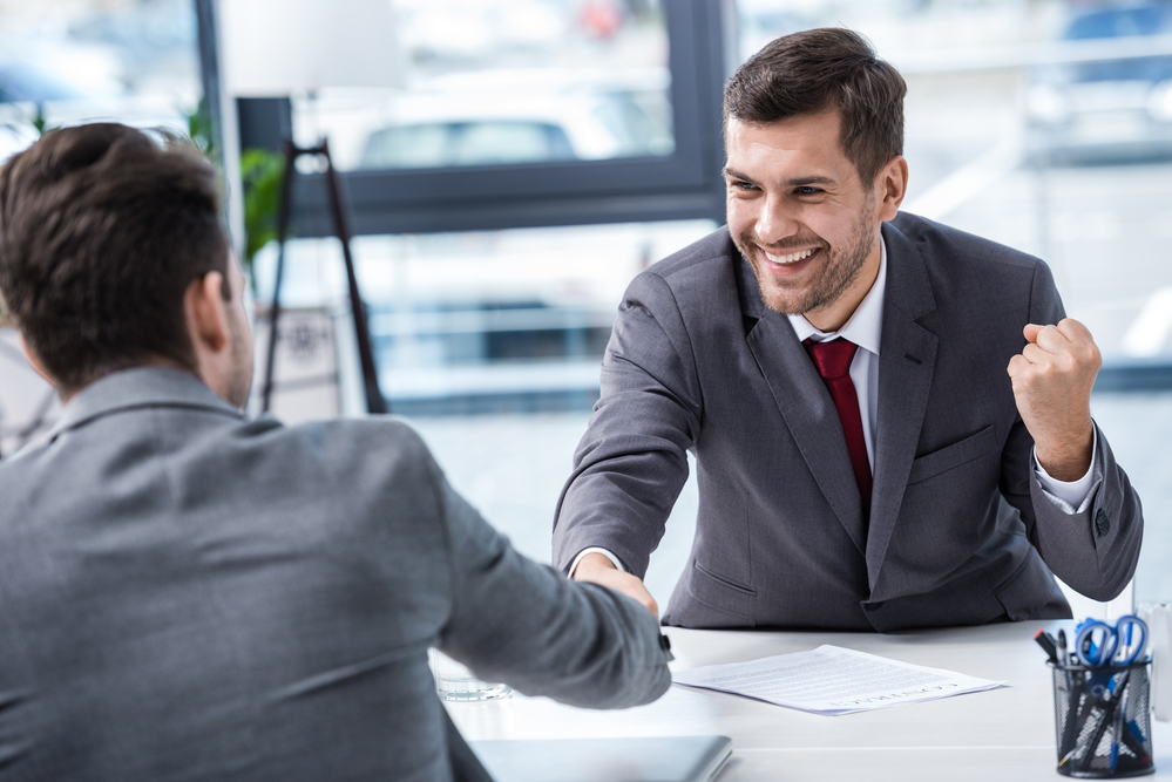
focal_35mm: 135
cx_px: 586
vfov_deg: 10.2
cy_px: 391
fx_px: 4397
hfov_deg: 15.2
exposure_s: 1/125
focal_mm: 135
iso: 400
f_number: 4
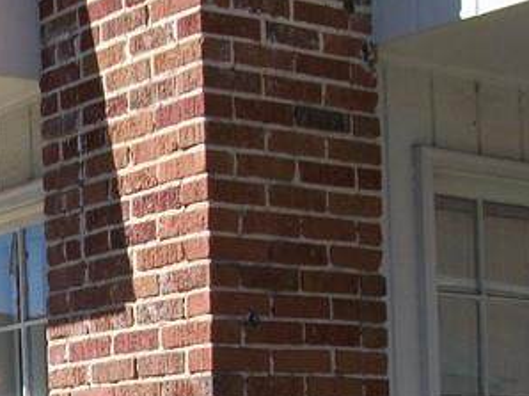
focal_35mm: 110
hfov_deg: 17.0
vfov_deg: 12.7
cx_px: -121
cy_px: 604
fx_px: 1680
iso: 80
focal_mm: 5.7
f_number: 8.8
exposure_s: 1/160
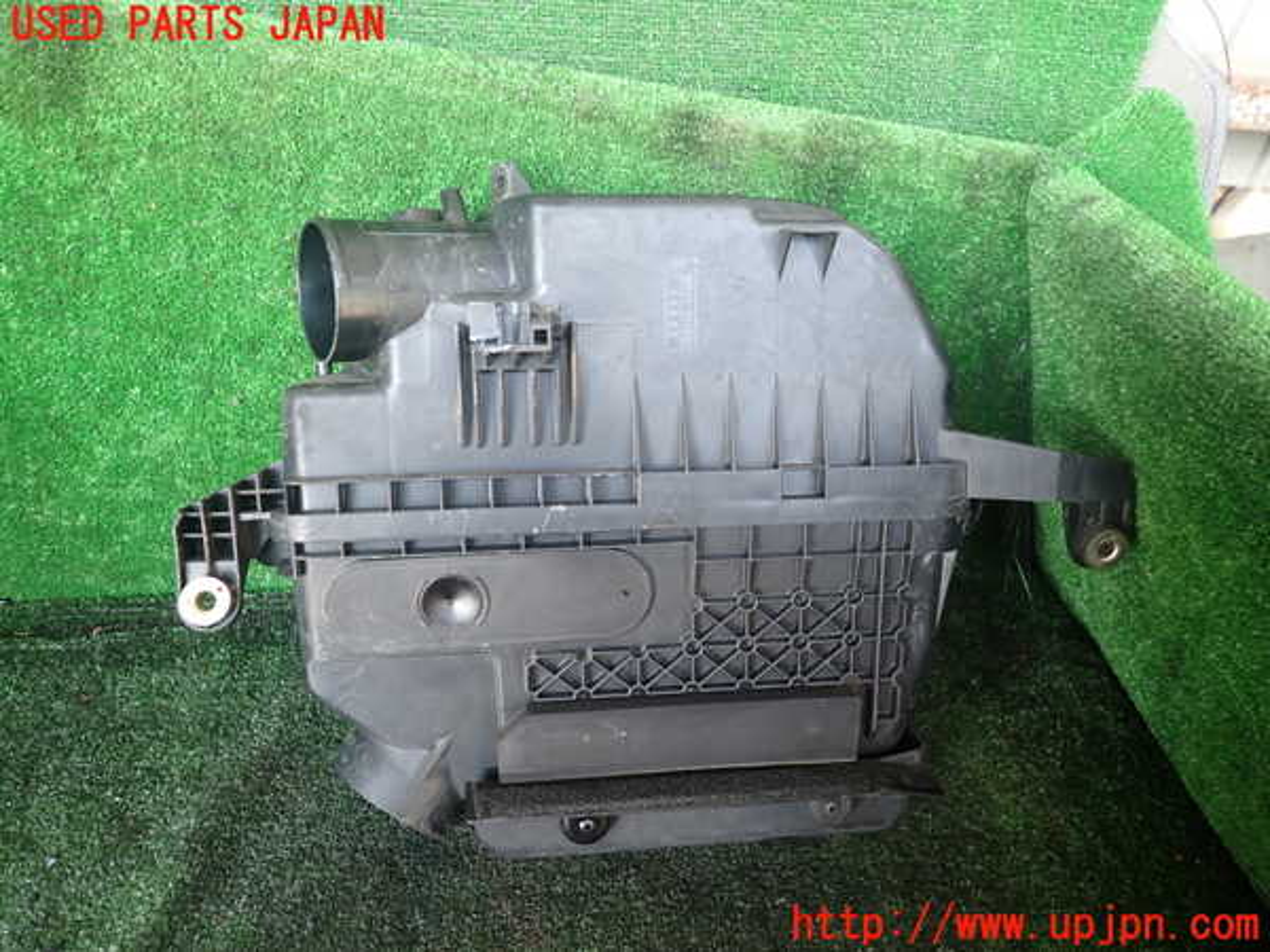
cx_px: 635
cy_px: 476
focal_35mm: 25
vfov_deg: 54.9
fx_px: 917
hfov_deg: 69.4
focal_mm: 4.5
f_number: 2
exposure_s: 1/40
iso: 200
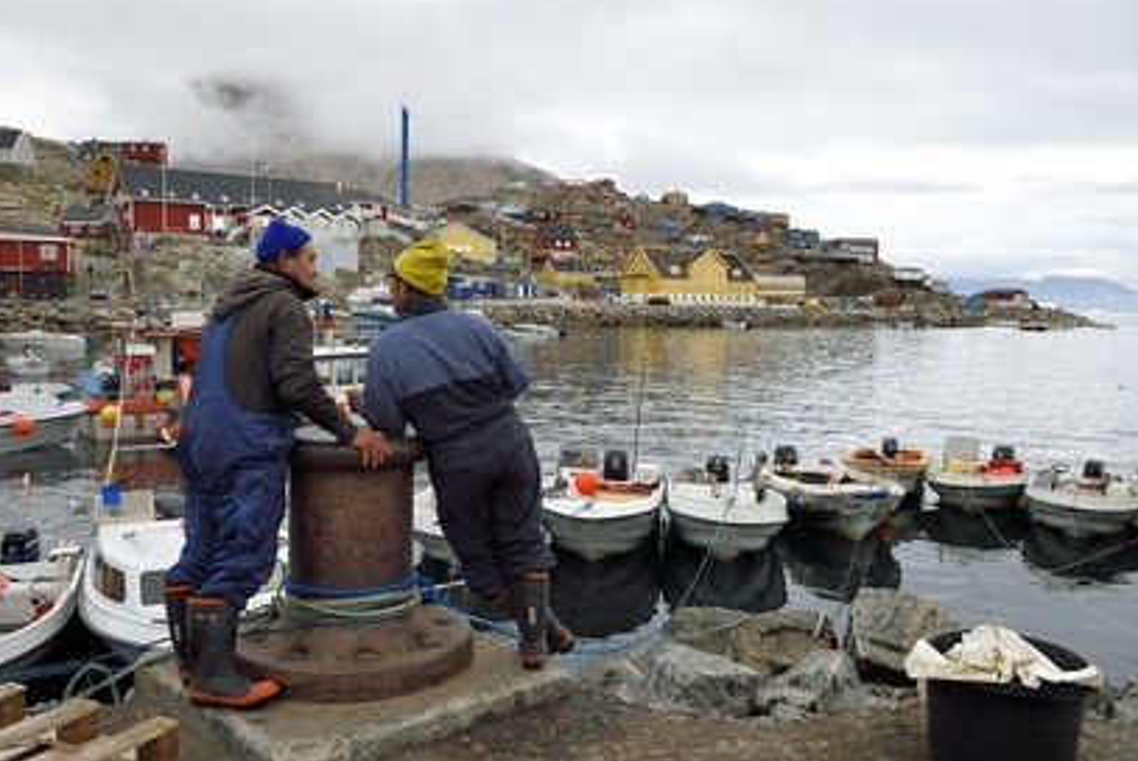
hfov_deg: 57.2
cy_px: 372
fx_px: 1044
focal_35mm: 33
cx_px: 565
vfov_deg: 40.0
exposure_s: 1/320
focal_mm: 32
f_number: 8
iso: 400
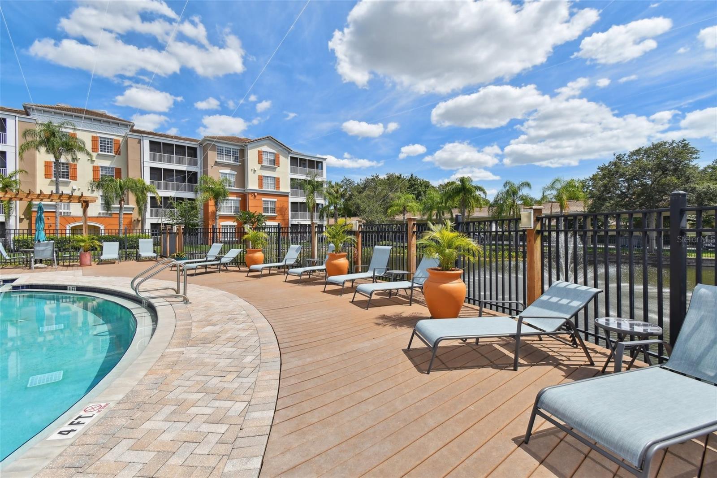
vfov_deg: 77.3
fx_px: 299
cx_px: 358
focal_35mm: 15
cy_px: 239
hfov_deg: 100.4
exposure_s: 1/1250
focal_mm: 10
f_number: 8
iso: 100
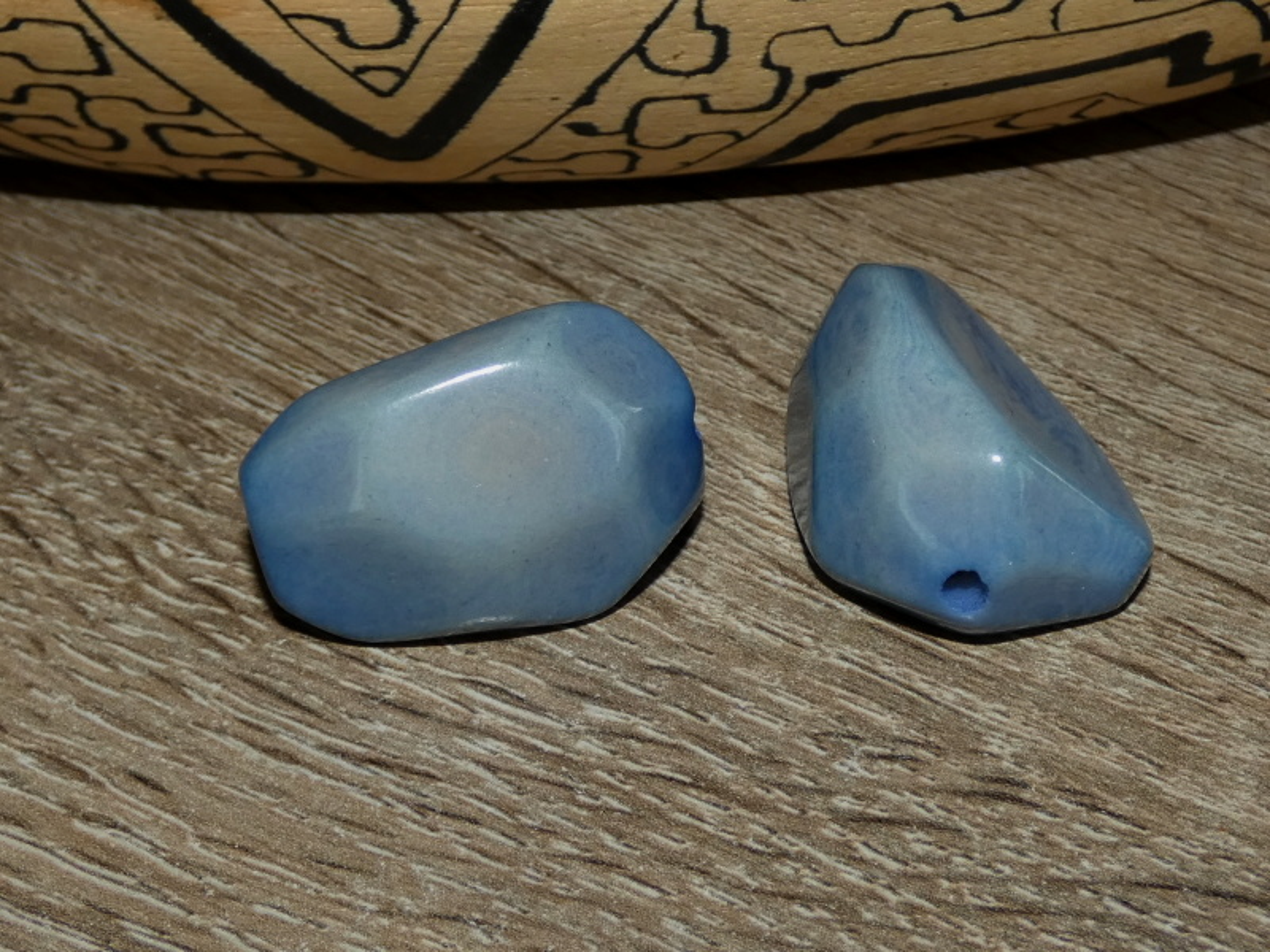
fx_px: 1211
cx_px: 635
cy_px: 476
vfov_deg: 42.9
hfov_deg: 55.4
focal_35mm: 33
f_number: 3.4
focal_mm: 6
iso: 80
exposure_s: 1/125
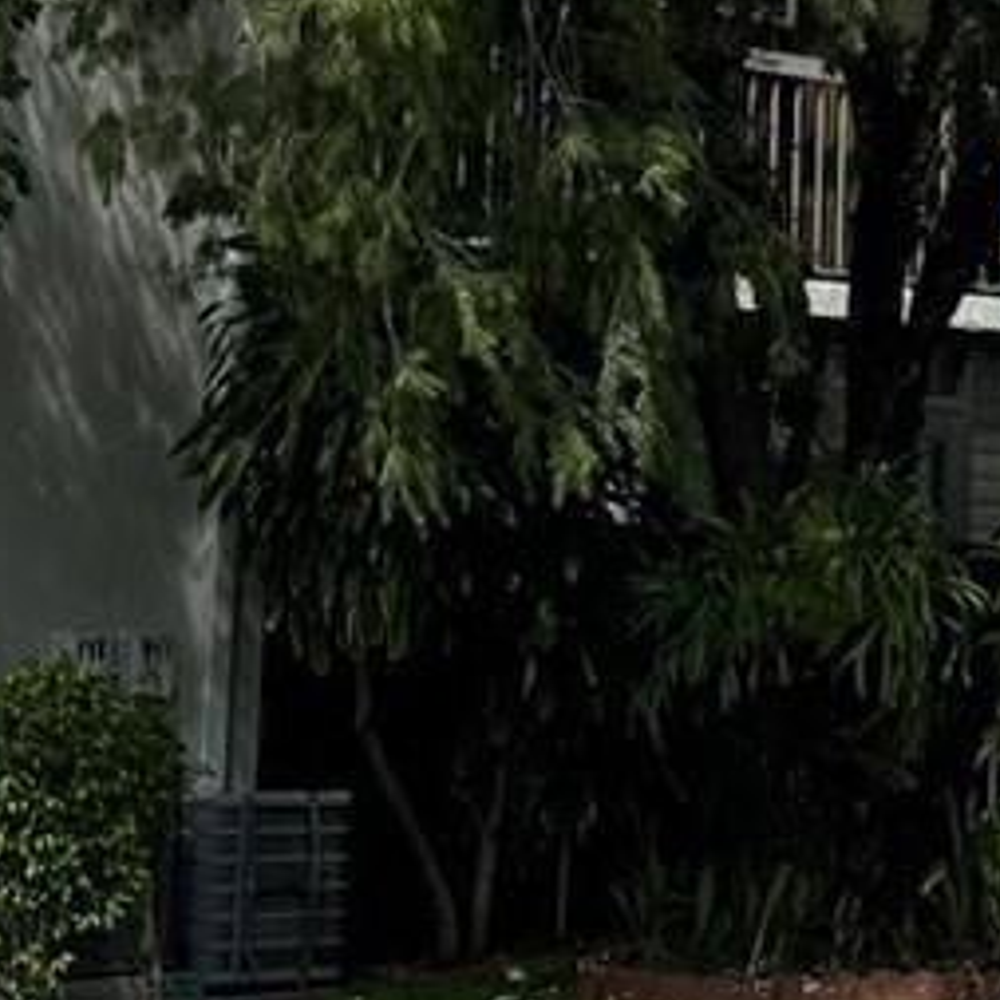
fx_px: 4380
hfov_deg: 12.4
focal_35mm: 134
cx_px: 1526
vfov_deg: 12.9
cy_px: 43
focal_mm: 6.76
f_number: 1.78
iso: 80
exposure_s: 1/6410
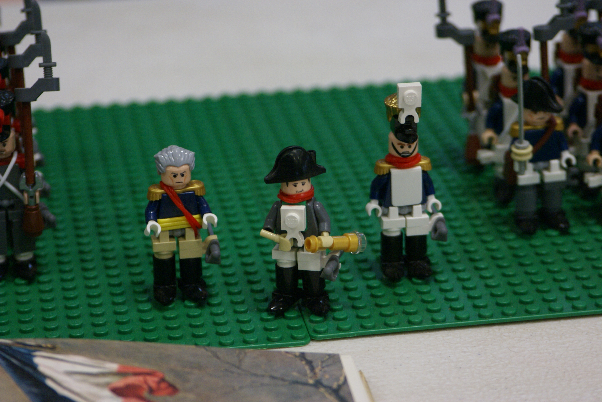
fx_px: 2636
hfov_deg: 13.0
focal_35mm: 158
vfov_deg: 8.7
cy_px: 201
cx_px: 301
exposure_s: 1/20
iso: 400
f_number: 5.6
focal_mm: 105
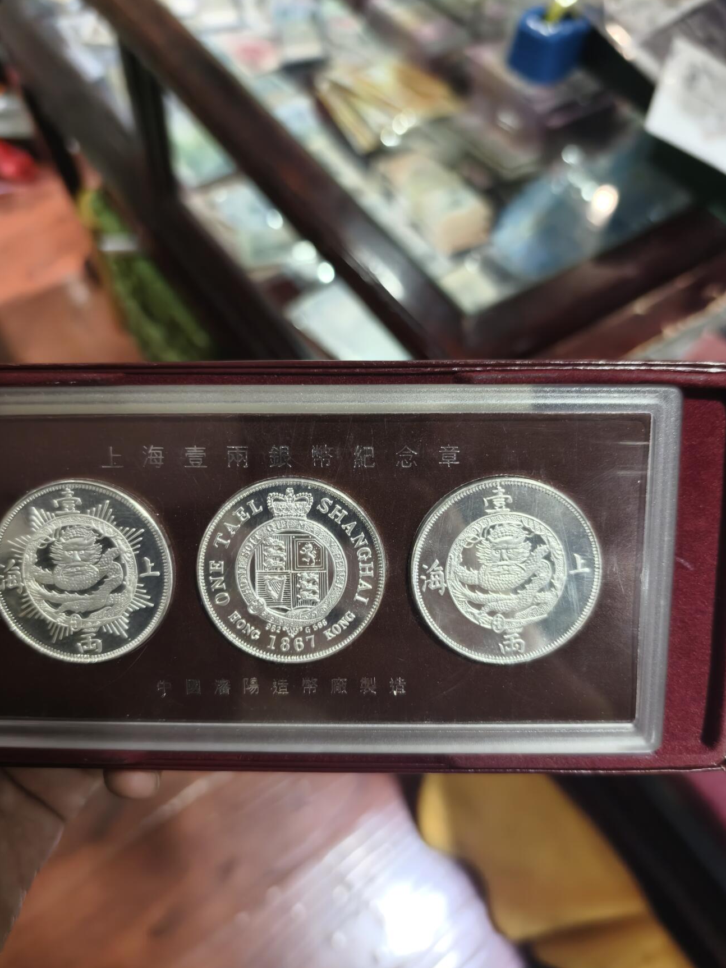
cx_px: 368
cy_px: 493
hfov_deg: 56.8
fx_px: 671
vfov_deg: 71.6
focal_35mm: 24
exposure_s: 1/100
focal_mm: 5.6
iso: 542
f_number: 1.57
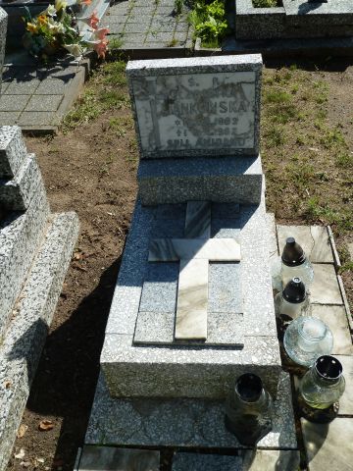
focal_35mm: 35
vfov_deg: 52.6
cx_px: 176
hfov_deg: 40.7
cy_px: 236
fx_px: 476
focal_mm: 5.7
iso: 80
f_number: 4
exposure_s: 1/500
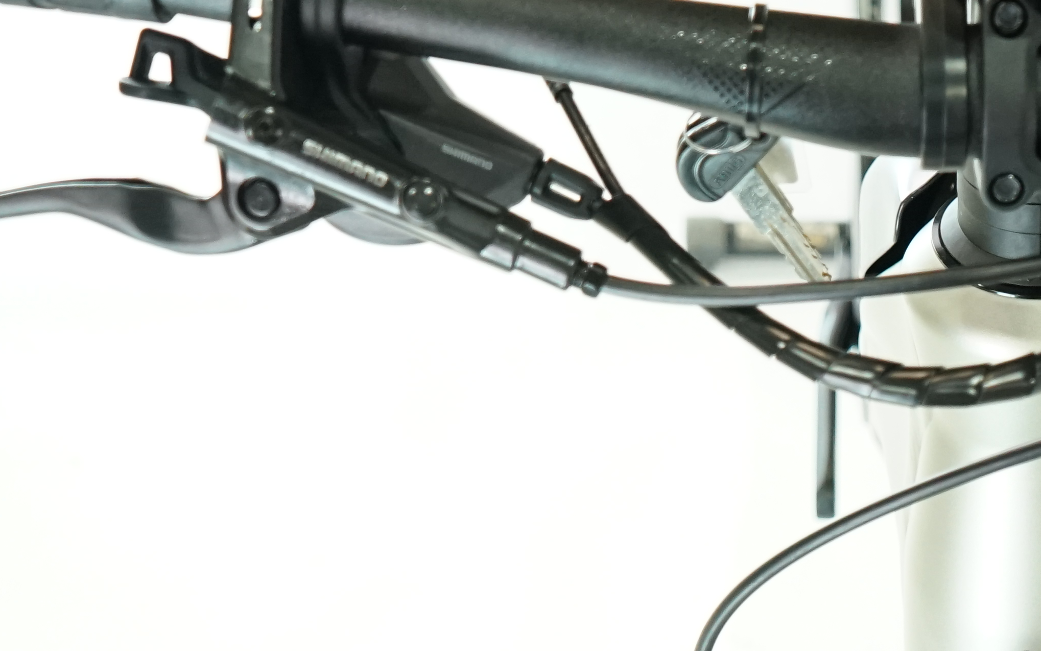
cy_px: 732
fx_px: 2383
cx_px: 1013
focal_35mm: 84
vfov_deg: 15.1
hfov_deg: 23.7
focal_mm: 28
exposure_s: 1/200
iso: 2000
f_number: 4.5
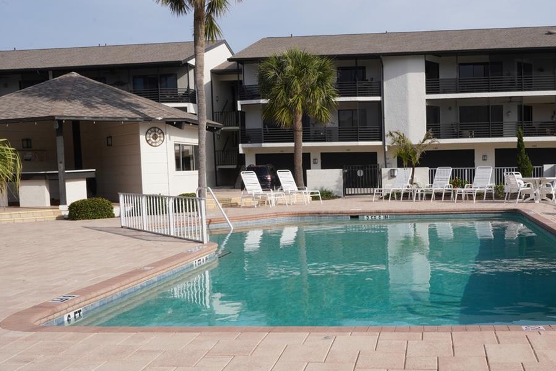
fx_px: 633
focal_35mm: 41
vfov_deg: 32.6
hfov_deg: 46.7
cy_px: 203
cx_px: 371
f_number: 20
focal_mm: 23
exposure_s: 1/100
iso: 200
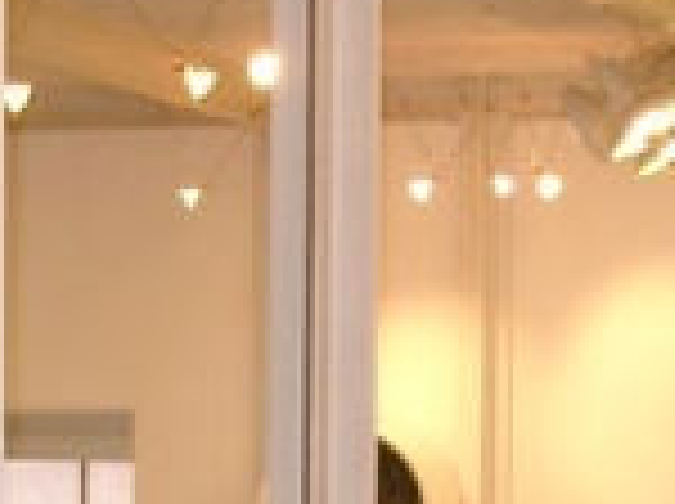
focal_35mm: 158
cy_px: 832
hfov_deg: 12.5
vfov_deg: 9.0
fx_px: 3076
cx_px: 279
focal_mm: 7.6
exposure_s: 1/80
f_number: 2.6
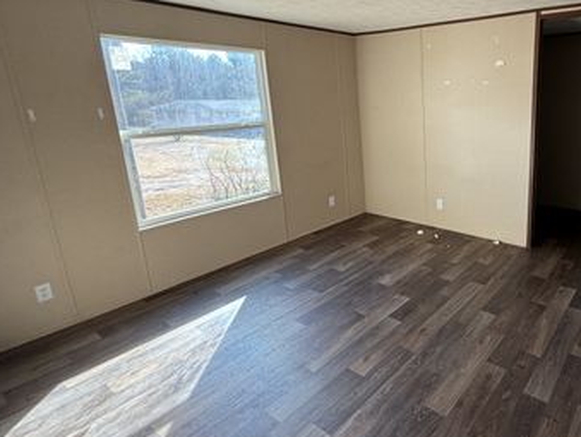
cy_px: 175
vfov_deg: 60.7
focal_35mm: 22
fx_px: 370
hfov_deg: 71.0
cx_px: 438
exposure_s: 1/99
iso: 80
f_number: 2.2
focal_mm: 2.22
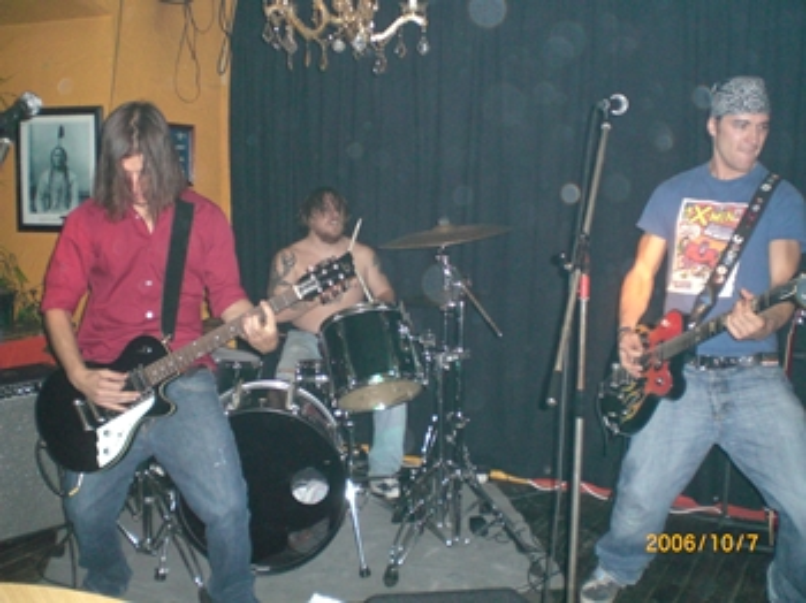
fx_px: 884
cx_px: 403
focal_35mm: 38
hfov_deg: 49.0
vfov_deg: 37.7
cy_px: 302
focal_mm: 6.3
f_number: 3.1
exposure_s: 1/60
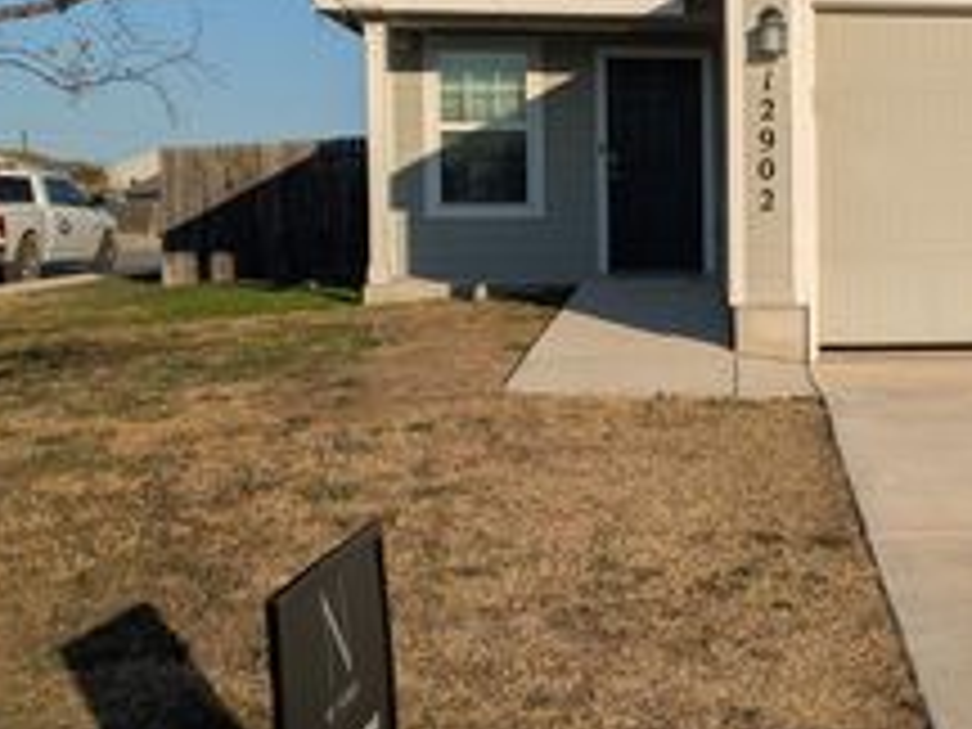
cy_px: 254
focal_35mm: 58
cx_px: 932
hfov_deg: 31.2
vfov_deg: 25.1
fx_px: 1629
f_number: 1.89
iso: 39
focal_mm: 5.43
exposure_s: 1/3086
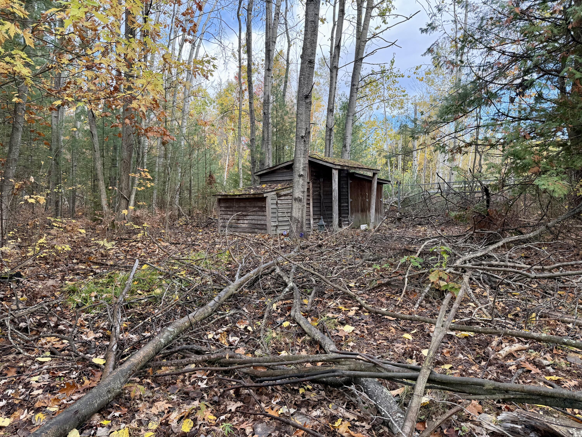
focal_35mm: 24
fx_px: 404
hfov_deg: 71.6
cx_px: 291
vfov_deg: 56.8
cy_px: 218
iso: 80
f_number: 1.78
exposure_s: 1/256
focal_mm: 6.76
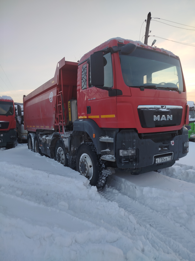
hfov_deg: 56.8
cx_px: 98
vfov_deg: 71.6
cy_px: 130
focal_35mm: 24
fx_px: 180
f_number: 1.7
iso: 50
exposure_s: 1/158
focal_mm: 5.31
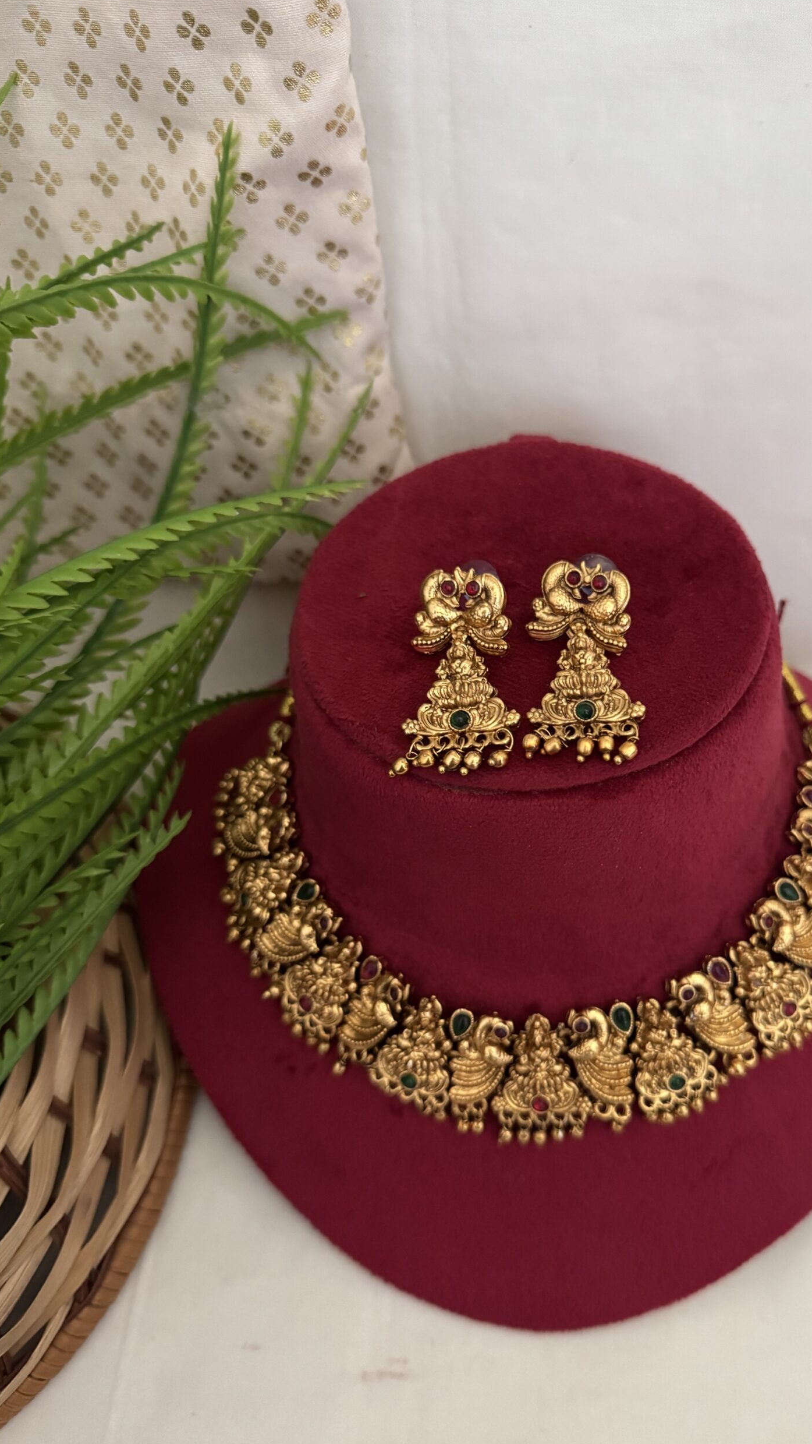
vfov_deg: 69.8
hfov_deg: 42.4
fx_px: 1033
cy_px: 737
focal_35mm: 27
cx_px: 529
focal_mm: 6.76
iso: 800
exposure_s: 1/46
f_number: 1.78
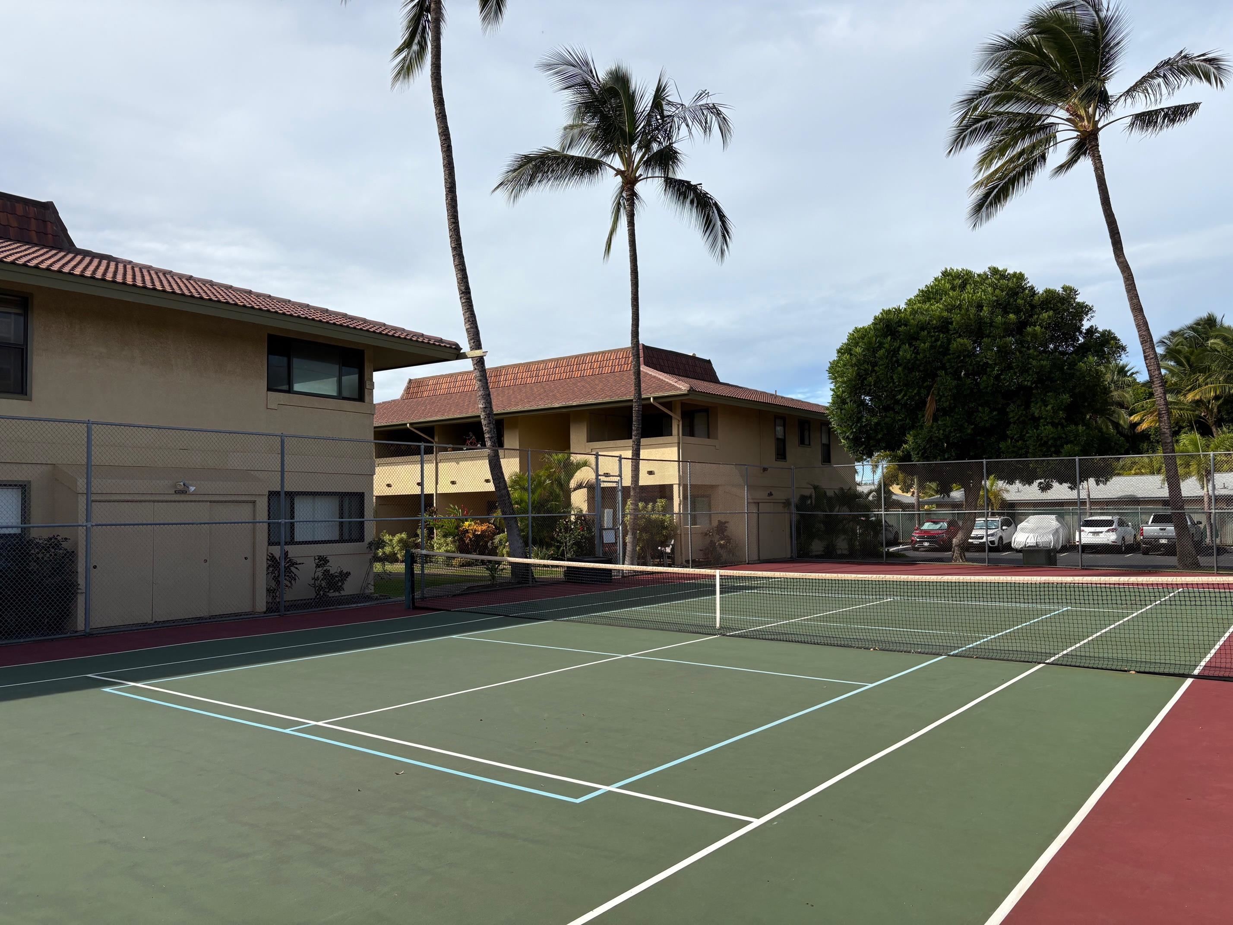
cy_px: 462
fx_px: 926
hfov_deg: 67.3
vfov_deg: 53.1
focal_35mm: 26
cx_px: 616
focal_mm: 5.96
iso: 50
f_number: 1.6
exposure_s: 1/4065
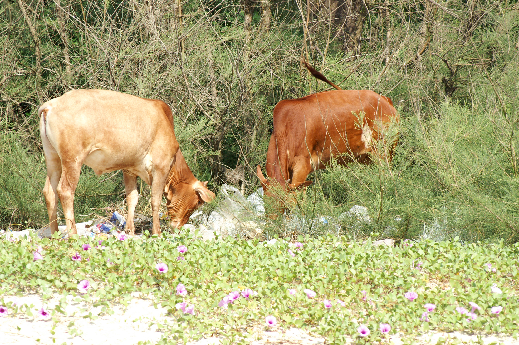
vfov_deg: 3.0
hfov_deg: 4.6
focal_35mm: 450
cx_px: 260
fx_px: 6482
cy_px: 172
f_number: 8
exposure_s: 1/400
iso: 200
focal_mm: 300
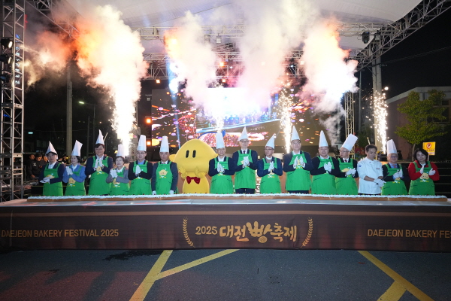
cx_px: 226
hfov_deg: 78.6
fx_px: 276
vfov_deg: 57.2
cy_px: 150
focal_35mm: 22
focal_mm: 22
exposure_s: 1/160
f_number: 5
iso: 5000
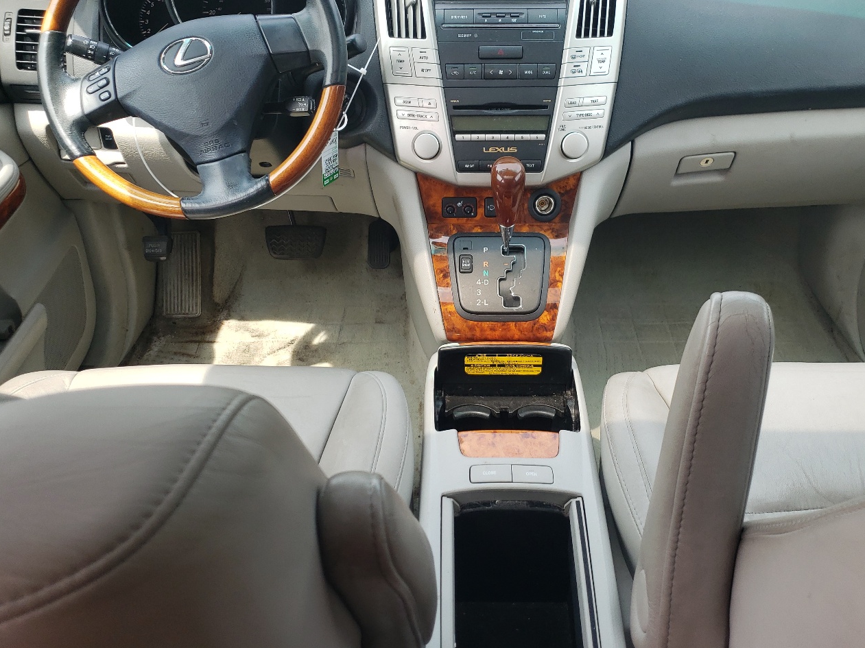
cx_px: 468
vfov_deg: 42.8
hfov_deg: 55.3
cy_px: 280
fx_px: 824
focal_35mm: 33
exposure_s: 1/323
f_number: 1.5
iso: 50
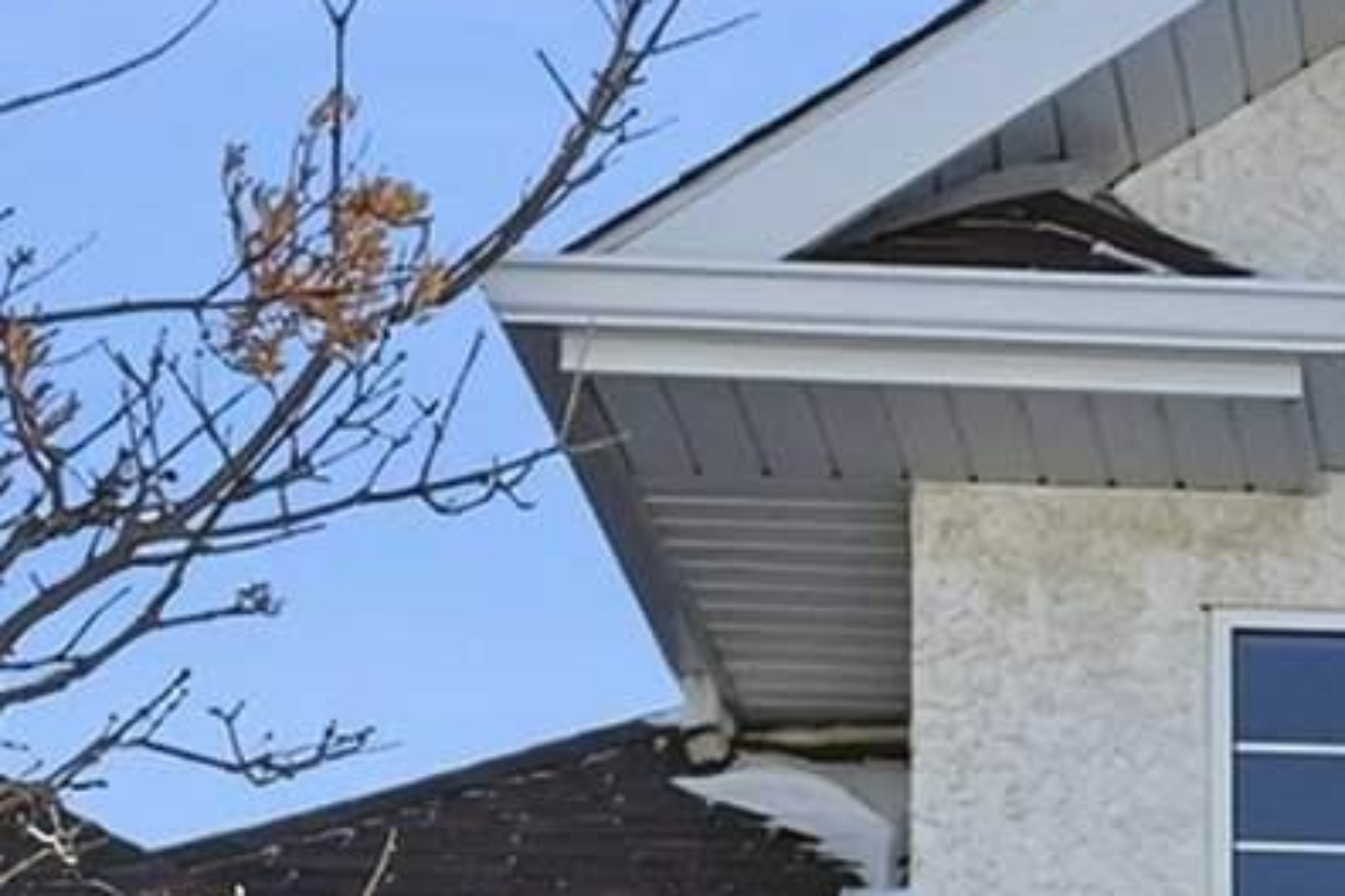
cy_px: 2503
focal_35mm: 186
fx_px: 6949
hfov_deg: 10.3
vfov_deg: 6.8
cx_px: 2608
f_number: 8
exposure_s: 1/1000
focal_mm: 24
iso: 100
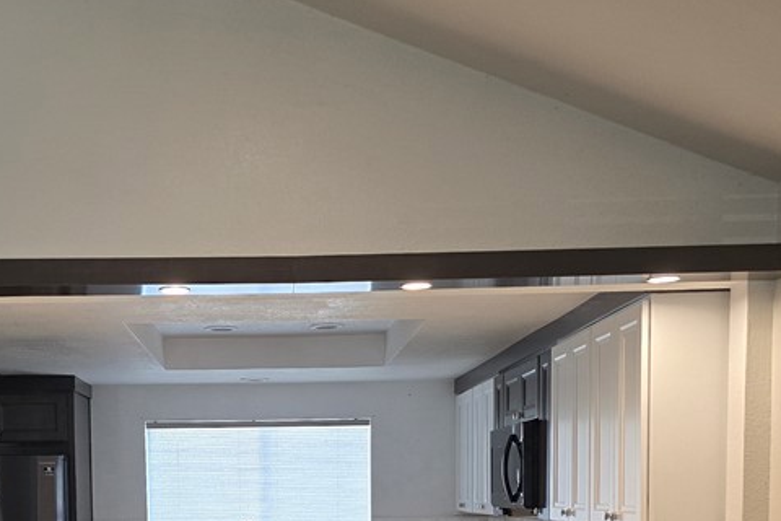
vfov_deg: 24.9
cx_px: 251
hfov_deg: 38.4
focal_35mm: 51
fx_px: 1106
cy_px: 554
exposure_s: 1/120
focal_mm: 6.3
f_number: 1.7
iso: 160
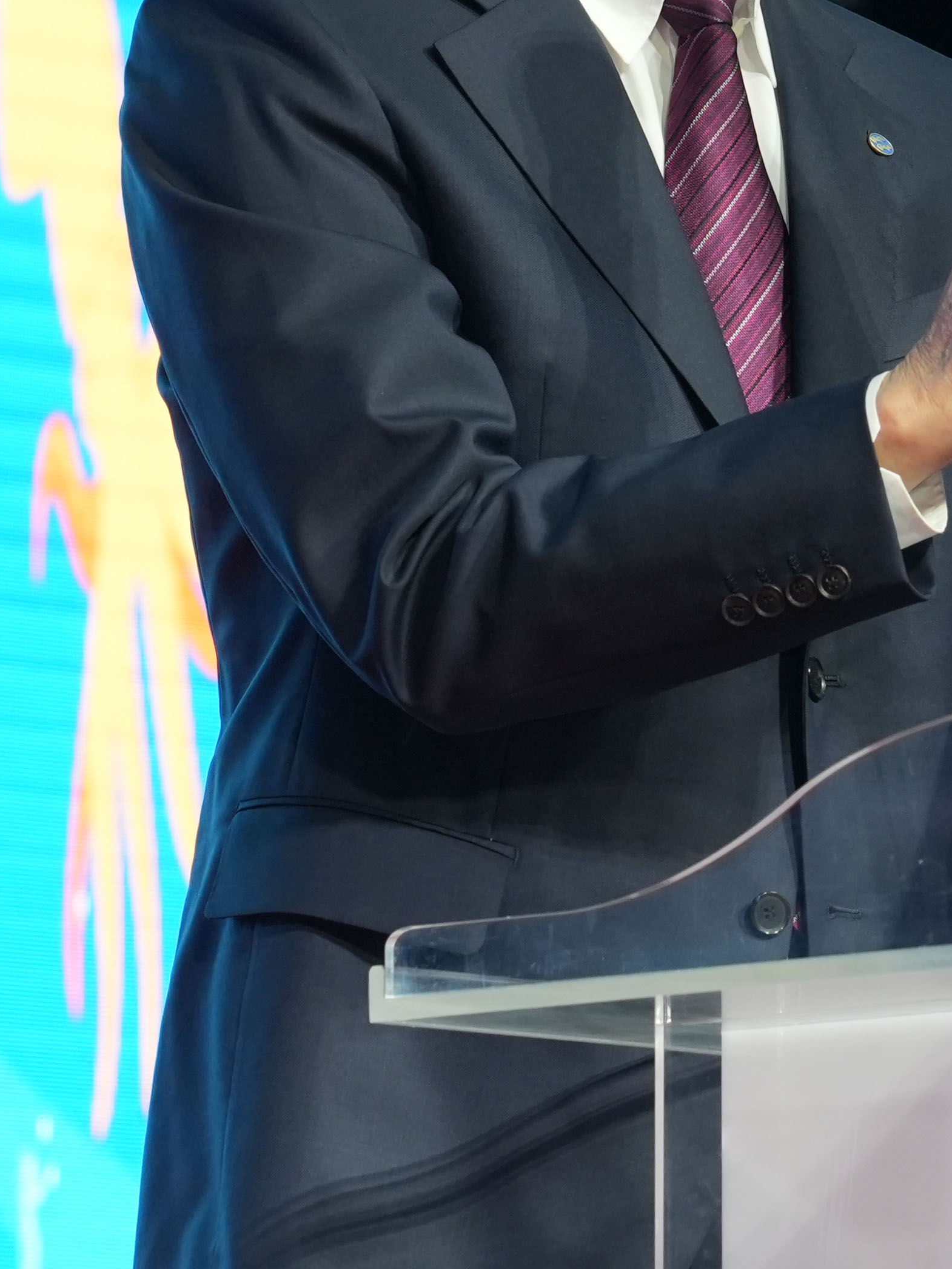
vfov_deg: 5.9
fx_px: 12393
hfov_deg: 4.4
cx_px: 712
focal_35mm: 338
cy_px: 271
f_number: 5.6
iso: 1250
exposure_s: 1/125
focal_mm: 105
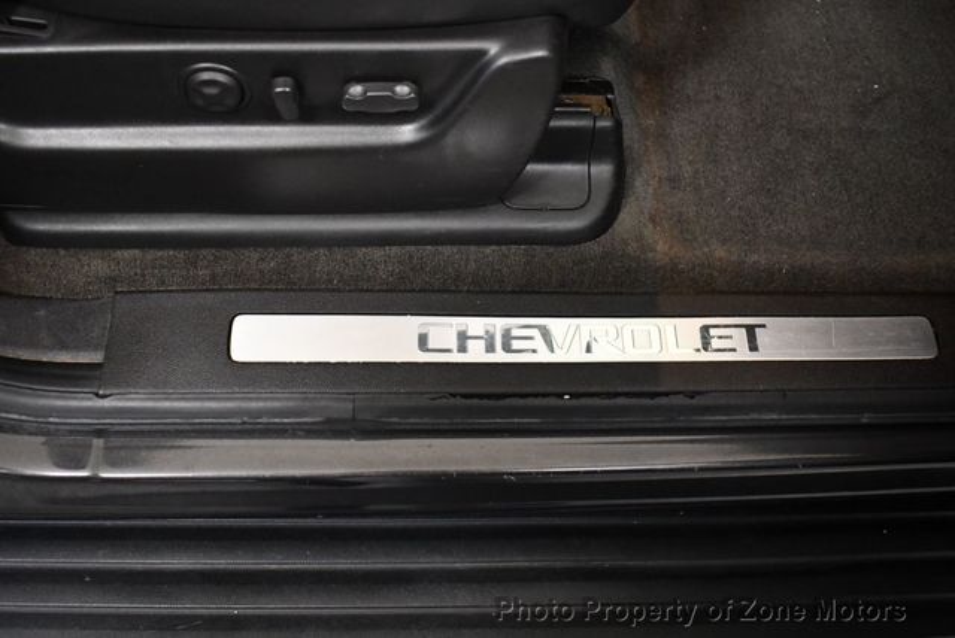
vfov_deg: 36.9
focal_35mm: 36
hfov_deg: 53.1
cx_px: 478
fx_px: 956
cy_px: 319
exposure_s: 1/100
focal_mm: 18
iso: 3200
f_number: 3.5
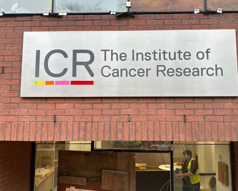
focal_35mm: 26
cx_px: 131
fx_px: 183
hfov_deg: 65.9
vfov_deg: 54.9
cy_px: 97
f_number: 1.78
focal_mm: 6.86
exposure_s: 1/251
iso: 80
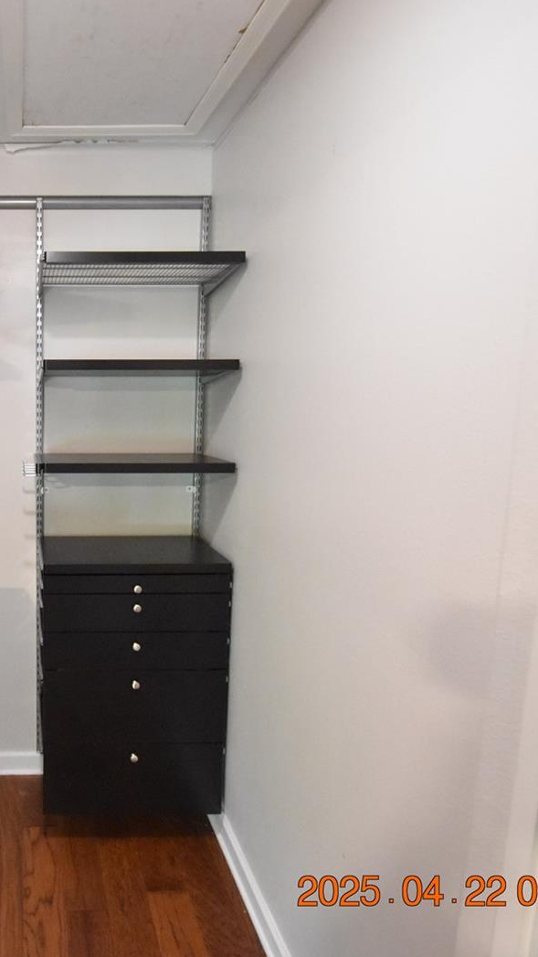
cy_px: 477
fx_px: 609
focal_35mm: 24
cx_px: 28
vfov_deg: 76.3
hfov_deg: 42.6
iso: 5600
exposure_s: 1/60
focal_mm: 10
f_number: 3.5
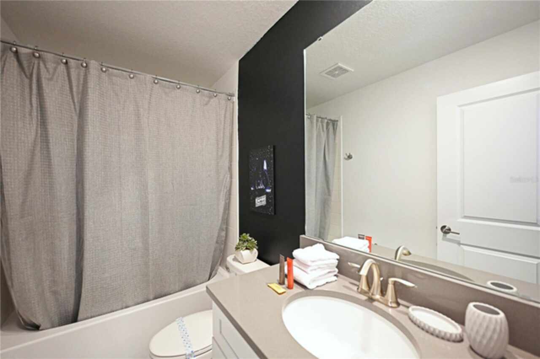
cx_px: 270
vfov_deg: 81.1
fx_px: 210
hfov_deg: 104.3
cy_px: 180
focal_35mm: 14
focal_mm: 14
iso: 2000
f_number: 2.8
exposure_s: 1/125
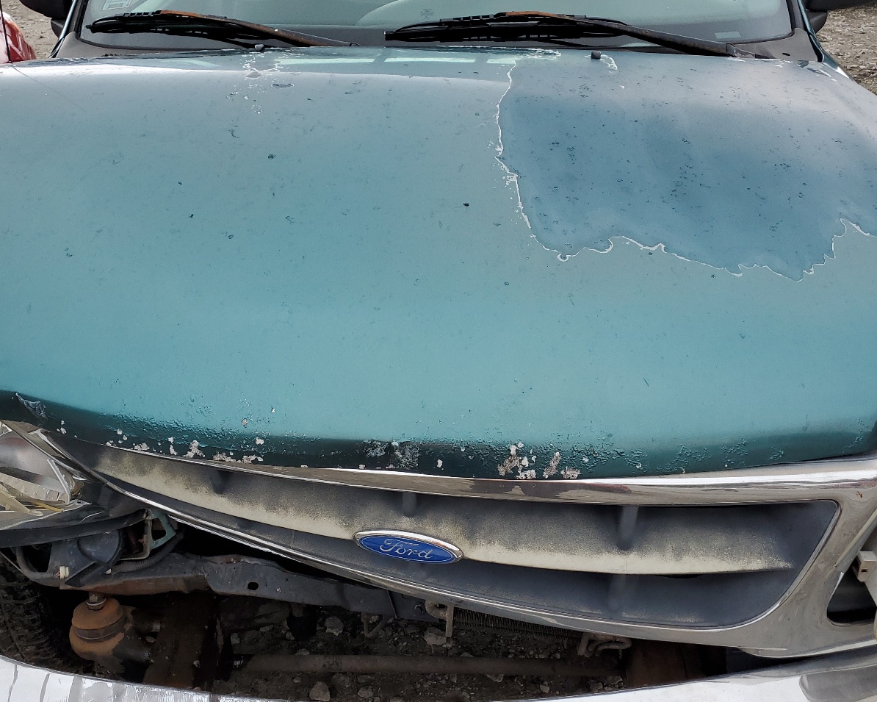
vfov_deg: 43.3
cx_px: 393
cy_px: 398
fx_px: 882
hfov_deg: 52.8
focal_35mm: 34
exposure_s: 1/625
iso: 50
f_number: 1.5
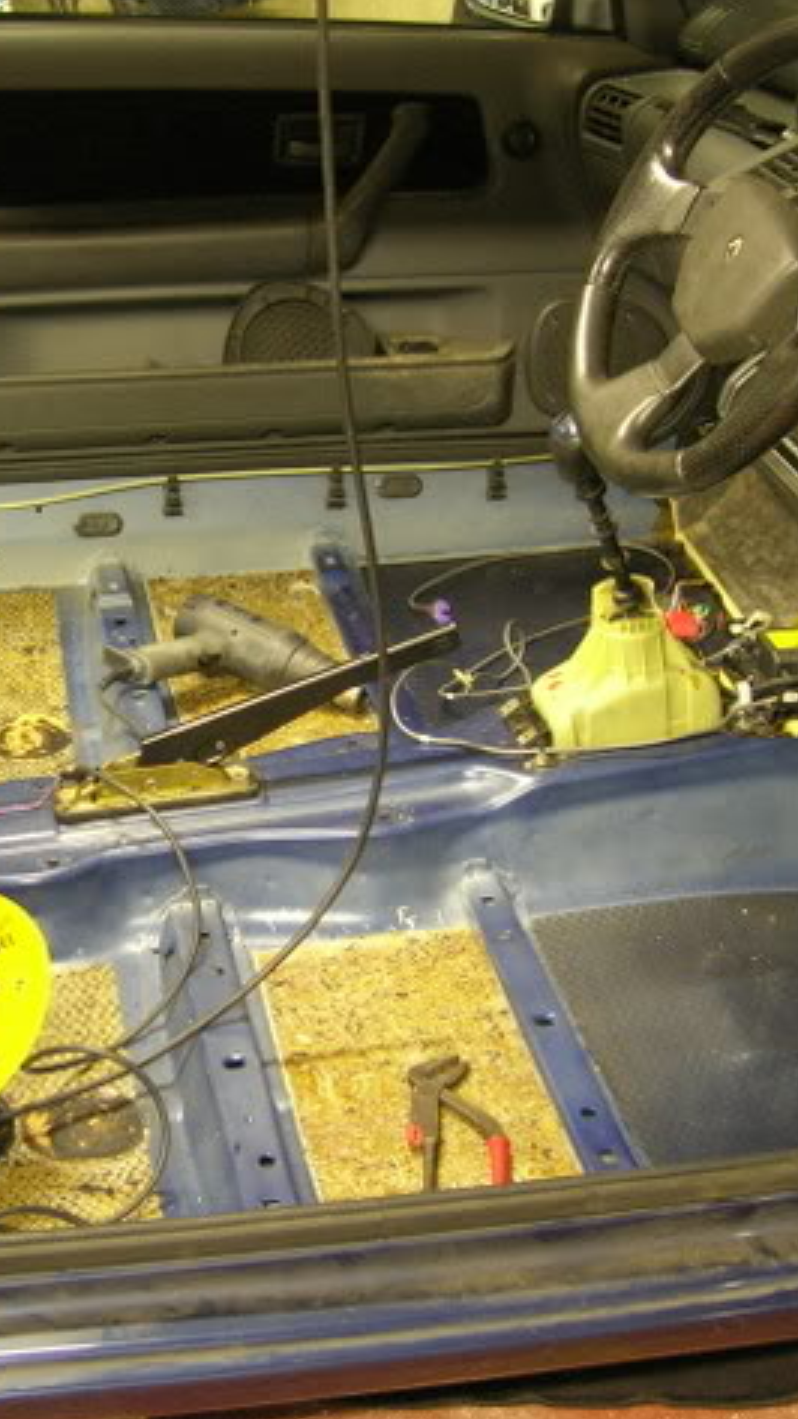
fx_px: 2107
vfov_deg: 37.2
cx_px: 198
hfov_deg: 21.3
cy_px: 714
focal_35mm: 56
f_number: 2.8
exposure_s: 1/3.4
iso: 184
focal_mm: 7.8
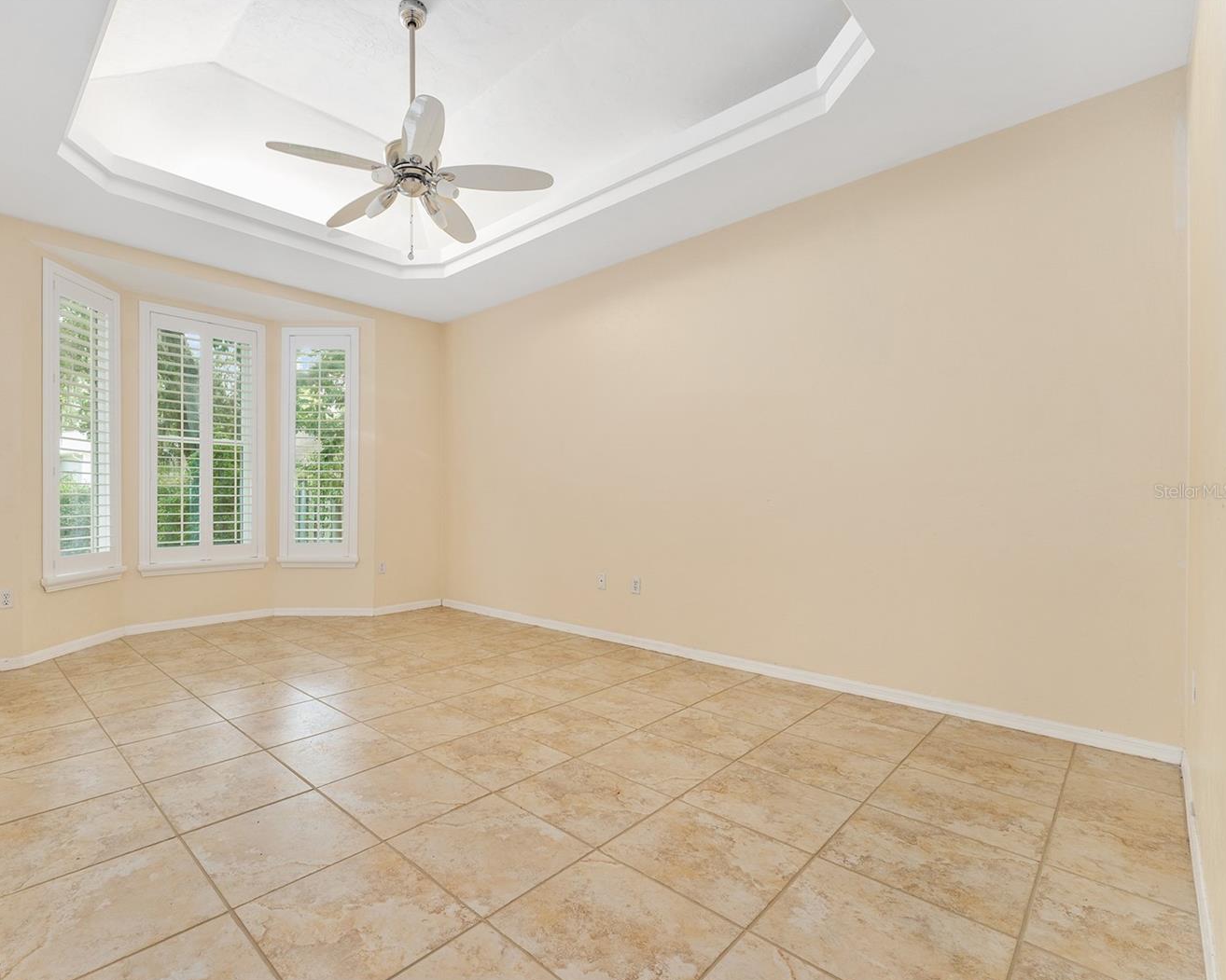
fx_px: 605
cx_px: 491
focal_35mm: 17
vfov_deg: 78.0
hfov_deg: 89.6
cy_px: 490
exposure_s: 1/6
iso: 400
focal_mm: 14.6
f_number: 7.1
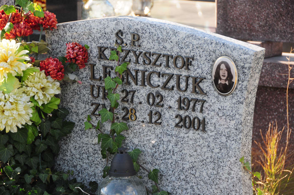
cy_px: 98
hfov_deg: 11.4
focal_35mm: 180
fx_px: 1468
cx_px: 147
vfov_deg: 7.6
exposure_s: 1/320
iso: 320
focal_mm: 120
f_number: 7.1
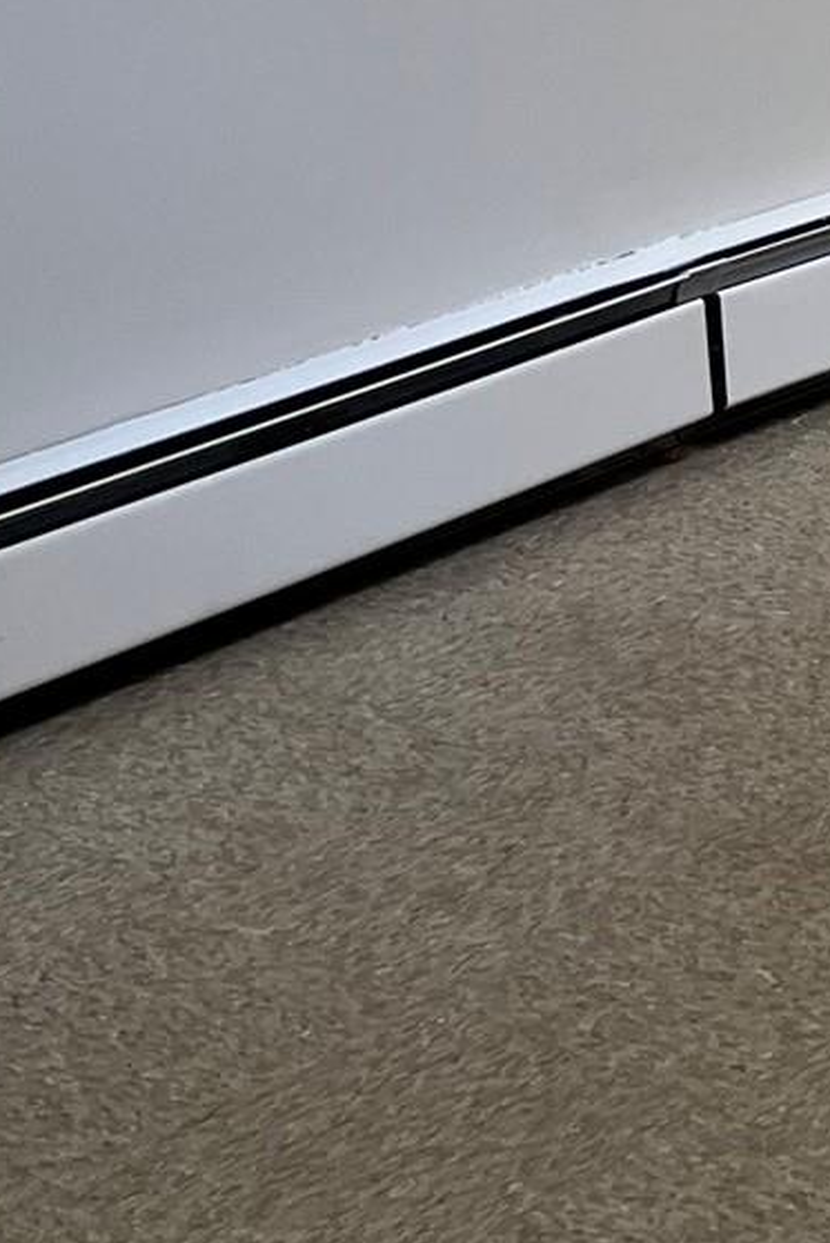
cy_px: -265
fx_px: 3421
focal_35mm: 99
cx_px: 2143
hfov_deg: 11.1
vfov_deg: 19.4
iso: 80
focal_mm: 5.1
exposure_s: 1/60
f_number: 1.6
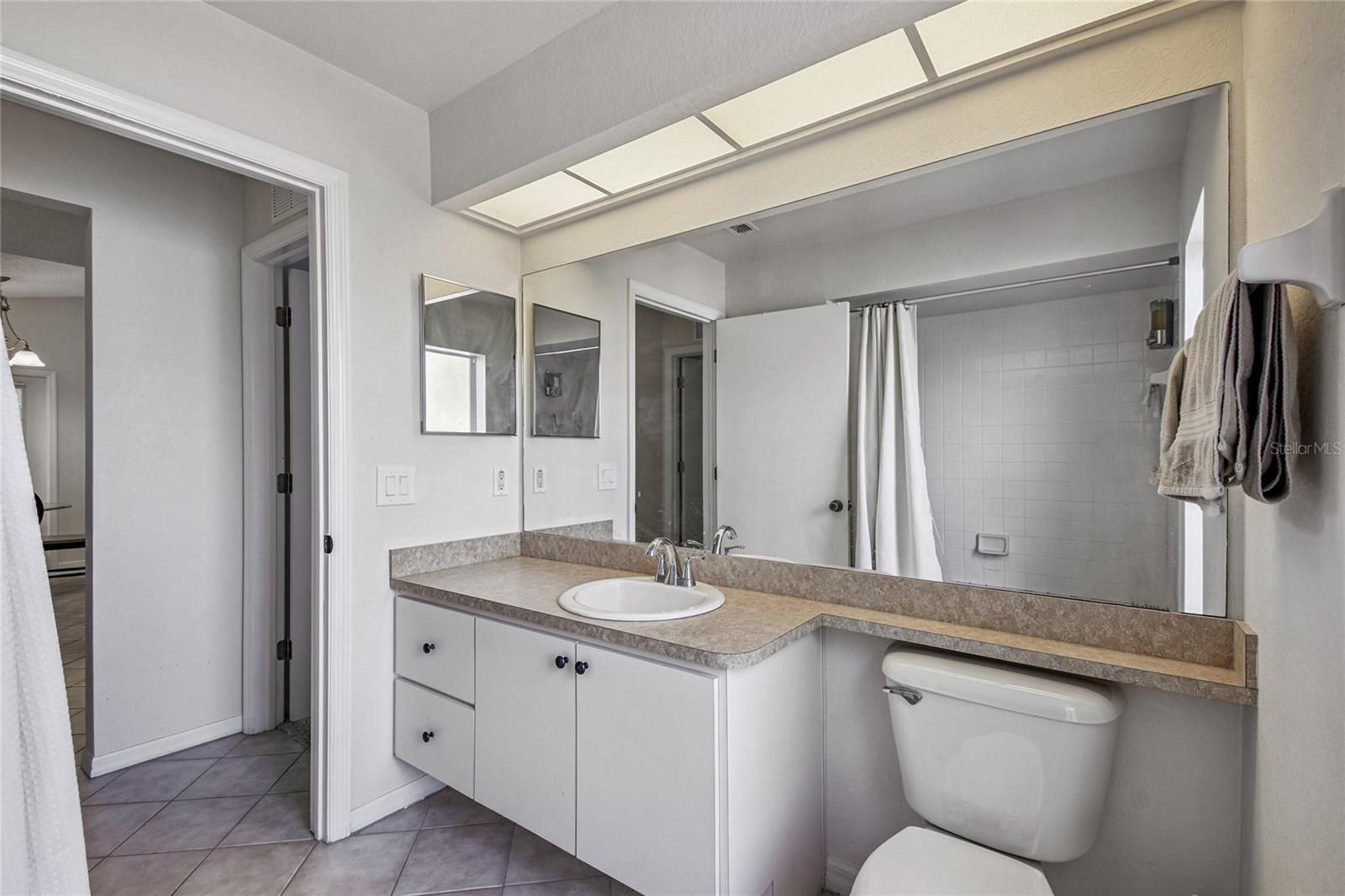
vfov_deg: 77.3
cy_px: 448
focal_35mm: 15
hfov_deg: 100.4
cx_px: 672
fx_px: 560
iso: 100
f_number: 7.1
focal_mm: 10
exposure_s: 1/5
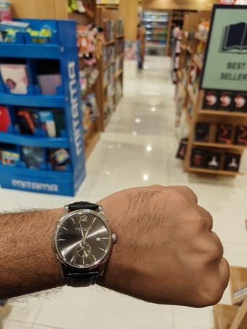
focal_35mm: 24
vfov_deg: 71.6
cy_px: 164
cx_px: 124
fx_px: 228
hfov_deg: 56.8
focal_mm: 5.59
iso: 250
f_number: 1.8
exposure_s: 1/100
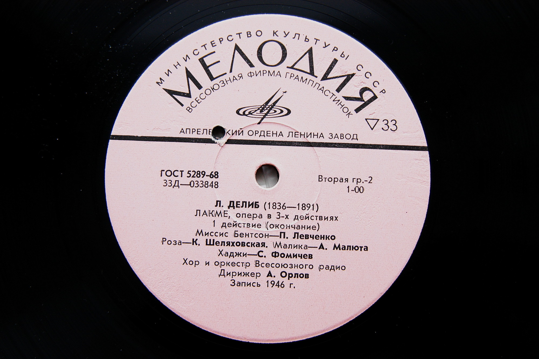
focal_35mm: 52
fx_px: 785
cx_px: 270
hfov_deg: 37.9
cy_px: 180
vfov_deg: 25.7
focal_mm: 35
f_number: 3.5
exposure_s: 1/50
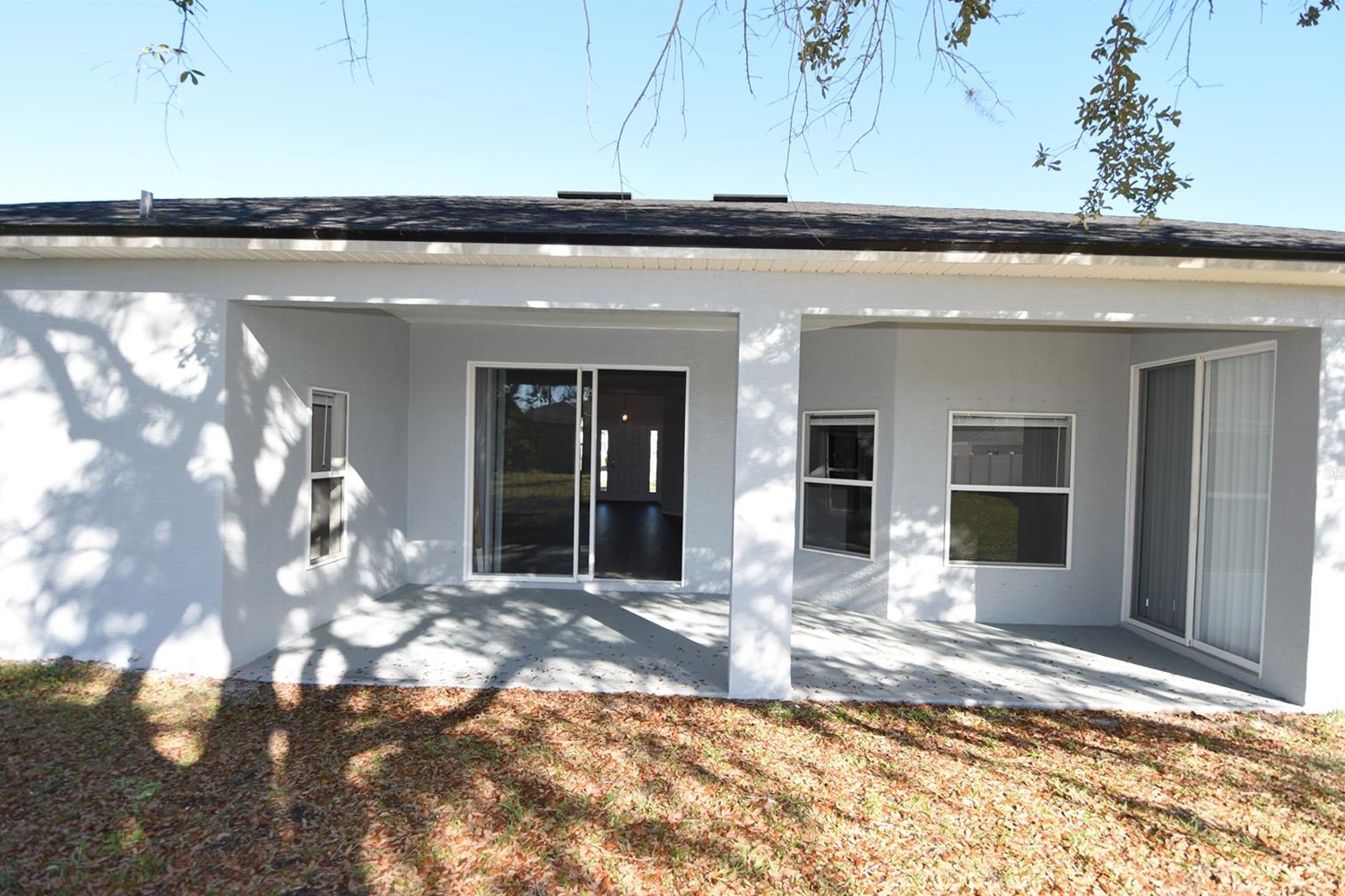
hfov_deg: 96.7
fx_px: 598
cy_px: 472
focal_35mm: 16
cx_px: 687
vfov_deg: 73.7
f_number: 5
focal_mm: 10
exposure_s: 1/100
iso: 100
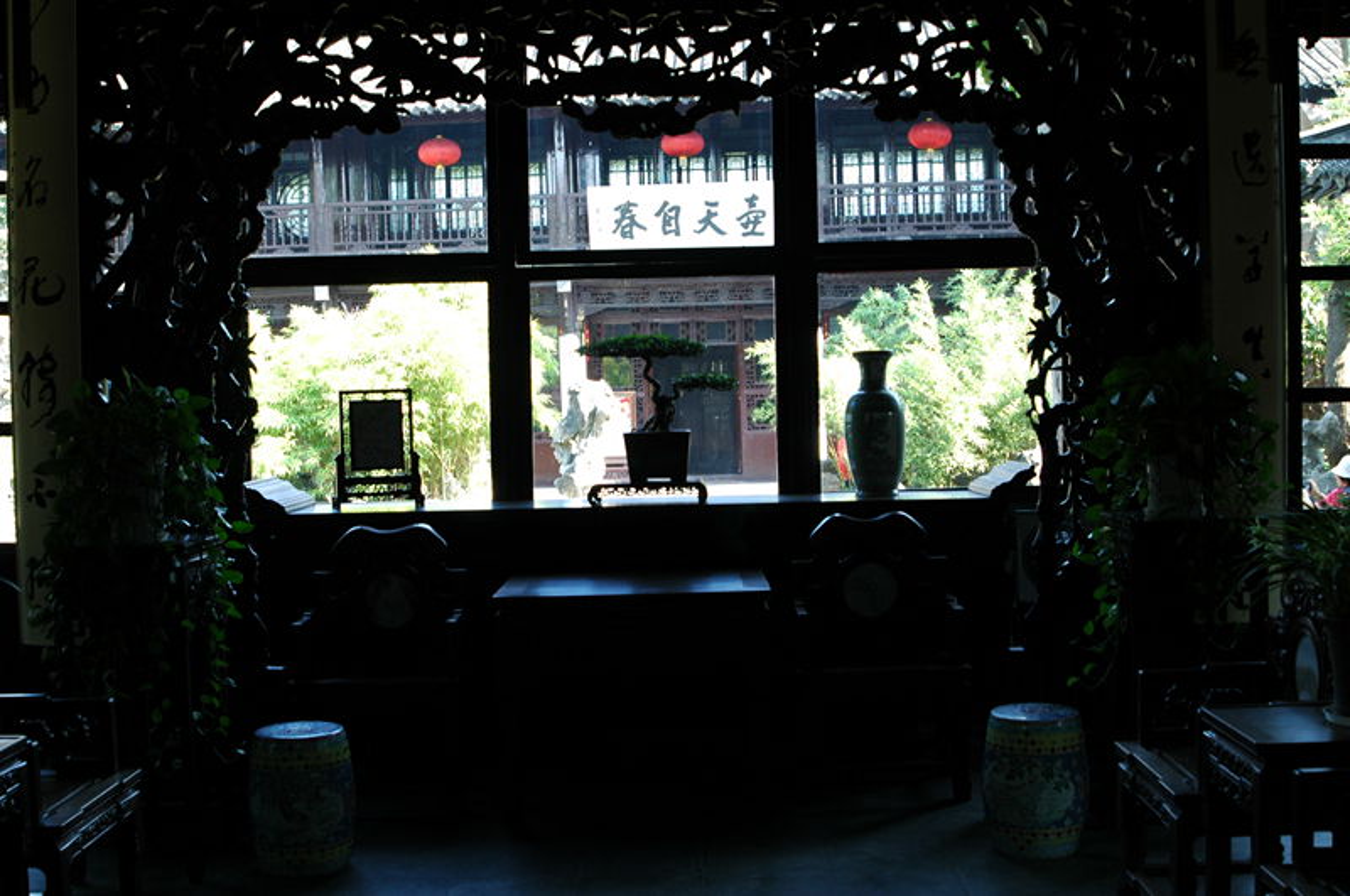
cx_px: 675
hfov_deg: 46.5
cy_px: 448
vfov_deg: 31.8
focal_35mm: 42
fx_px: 1573
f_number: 5.6
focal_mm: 28
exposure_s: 1/30
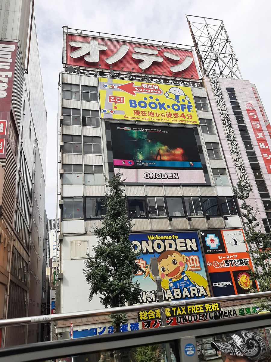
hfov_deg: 53.1
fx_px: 271
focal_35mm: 26
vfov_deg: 67.3
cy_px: 181
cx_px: 136
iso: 40
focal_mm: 3.93
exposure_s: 1/2874
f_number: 1.7
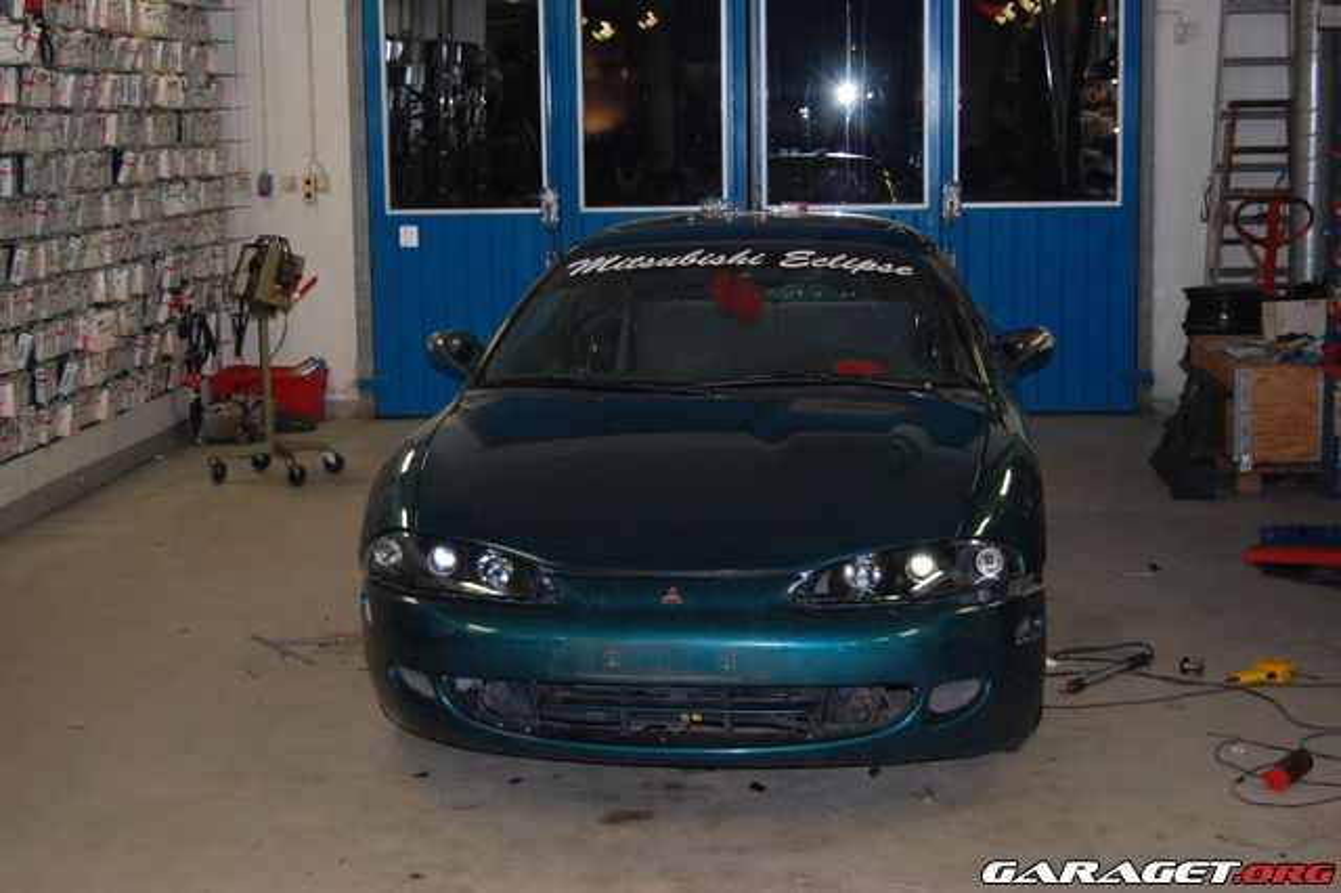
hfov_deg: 35.1
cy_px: 446
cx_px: 670
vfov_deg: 23.8
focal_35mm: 57
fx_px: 2122
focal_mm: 38
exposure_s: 1/60
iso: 400
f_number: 5
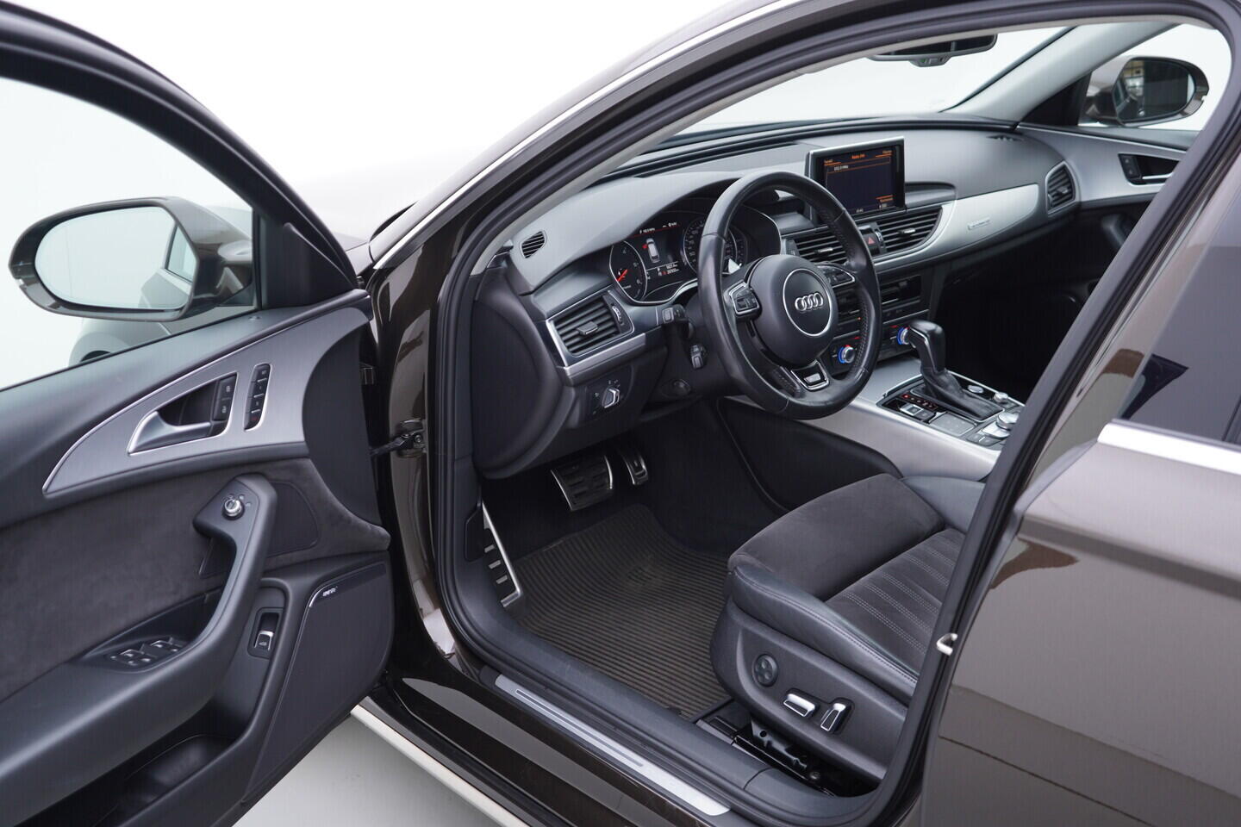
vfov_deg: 36.9
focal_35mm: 36
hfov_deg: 53.1
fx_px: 1241
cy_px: 414
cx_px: 620
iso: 125
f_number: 2.8
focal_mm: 24
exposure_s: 1/40
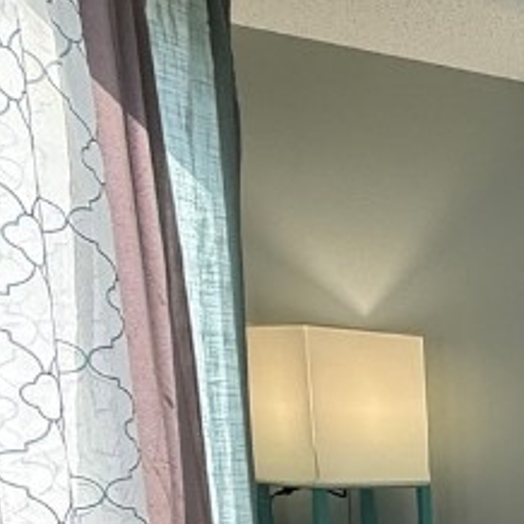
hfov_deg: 18.5
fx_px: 993
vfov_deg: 27.1
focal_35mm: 58
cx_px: 1062
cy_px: 574
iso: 200
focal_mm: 2.22
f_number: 2.2
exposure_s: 1/120
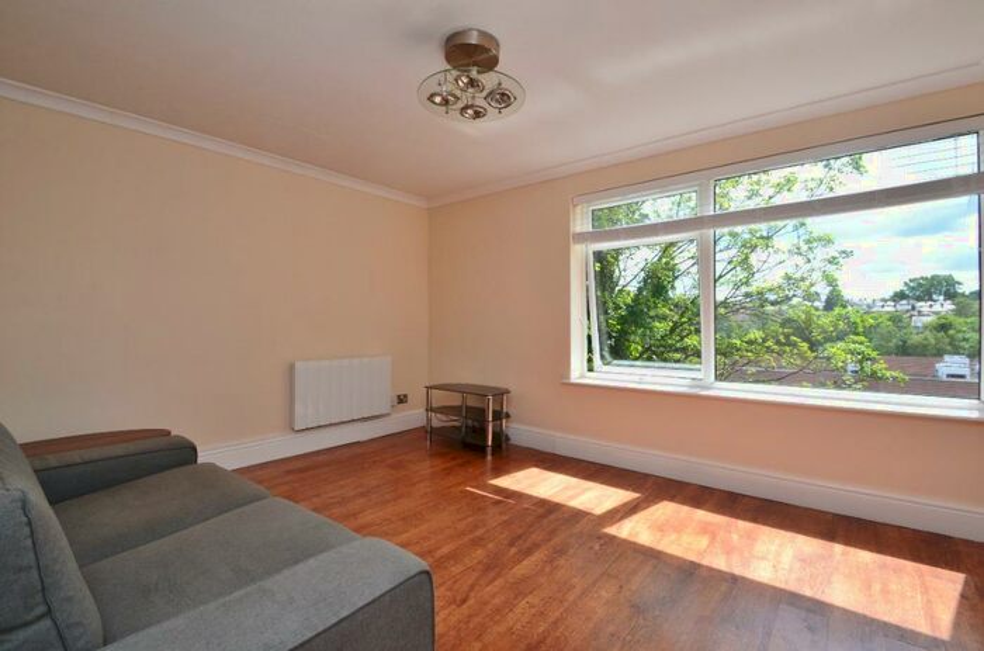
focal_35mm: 15
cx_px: 492
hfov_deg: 100.5
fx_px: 409
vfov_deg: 77.0
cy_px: 326
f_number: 10
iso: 400
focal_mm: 10
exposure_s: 1/160
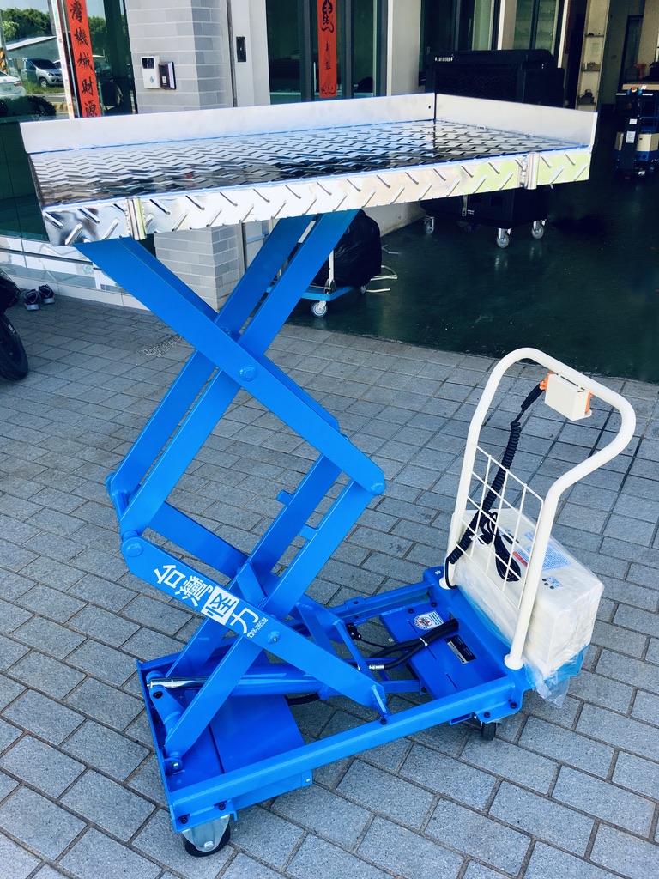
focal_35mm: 29
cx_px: 330
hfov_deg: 48.2
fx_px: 736
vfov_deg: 61.7
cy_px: 440
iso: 25
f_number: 2.2
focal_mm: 4.15
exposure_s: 1/267
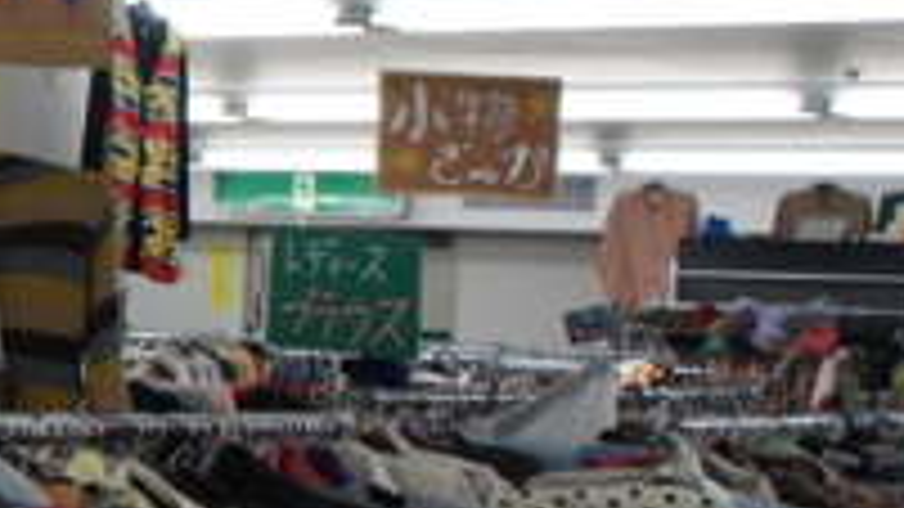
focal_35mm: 125
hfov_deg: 14.9
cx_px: -724
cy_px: 193
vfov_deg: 9.7
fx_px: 2996
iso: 800
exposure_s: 1/250
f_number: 5
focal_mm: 20
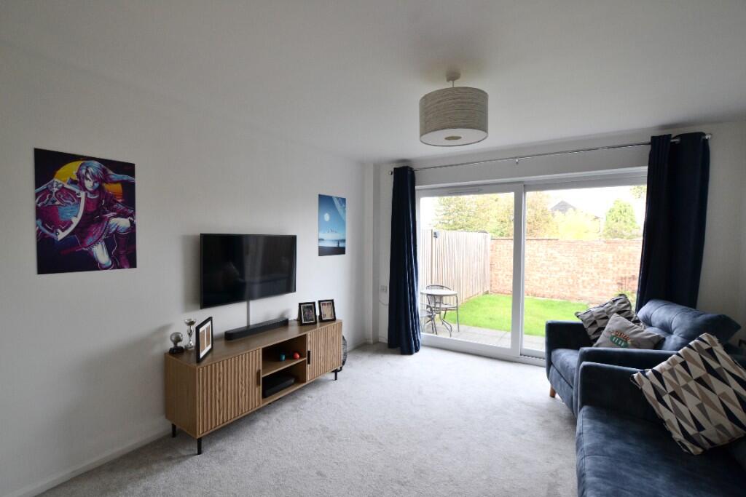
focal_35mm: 15
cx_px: 373
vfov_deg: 77.3
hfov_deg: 100.4
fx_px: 311
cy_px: 248
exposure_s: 1/60
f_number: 5.6
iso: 400
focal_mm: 10
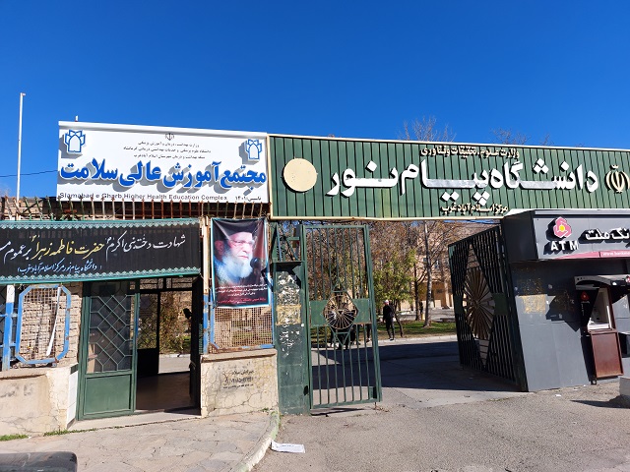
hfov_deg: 71.6
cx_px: 315
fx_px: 437
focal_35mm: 24
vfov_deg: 56.8
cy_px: 236
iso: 25
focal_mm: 5.23
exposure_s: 1/1275
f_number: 1.8
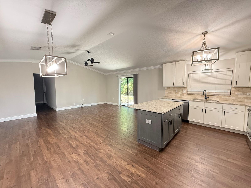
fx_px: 102
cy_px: 94
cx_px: 126
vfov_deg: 85.7
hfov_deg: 102.1
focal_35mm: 14
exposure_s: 1/60
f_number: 2.2
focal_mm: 2.22
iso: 500
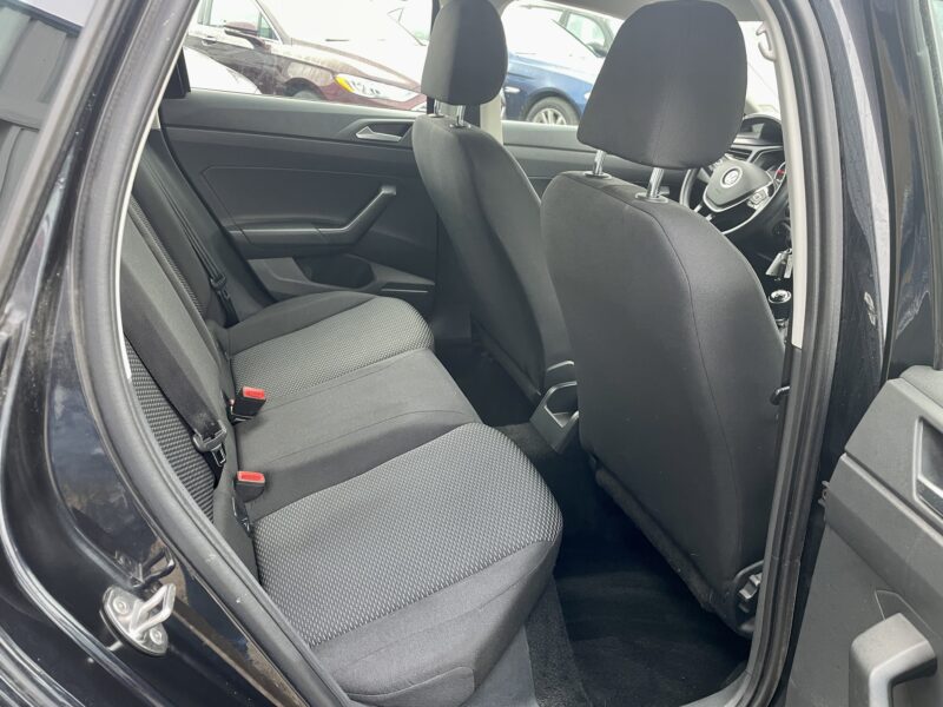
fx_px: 708
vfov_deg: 53.1
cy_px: 354
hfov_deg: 67.3
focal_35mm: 26
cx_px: 472
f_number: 1.6
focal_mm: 4.2
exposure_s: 1/60
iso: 160
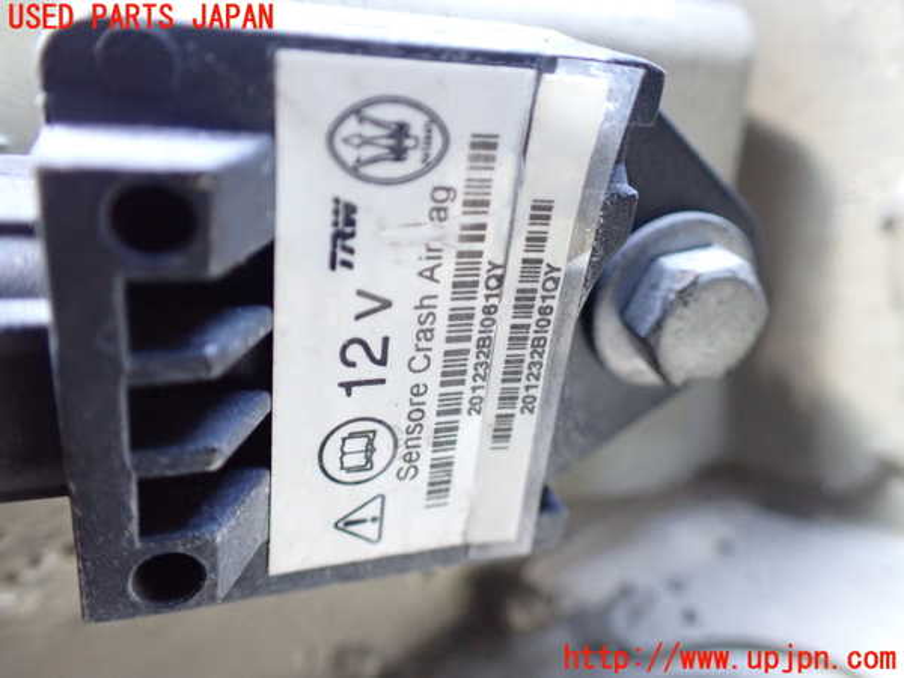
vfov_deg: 46.8
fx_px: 783
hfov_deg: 60.0
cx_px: 452
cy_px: 339
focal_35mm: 30
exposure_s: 1/30
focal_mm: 5.4
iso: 800
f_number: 2.3
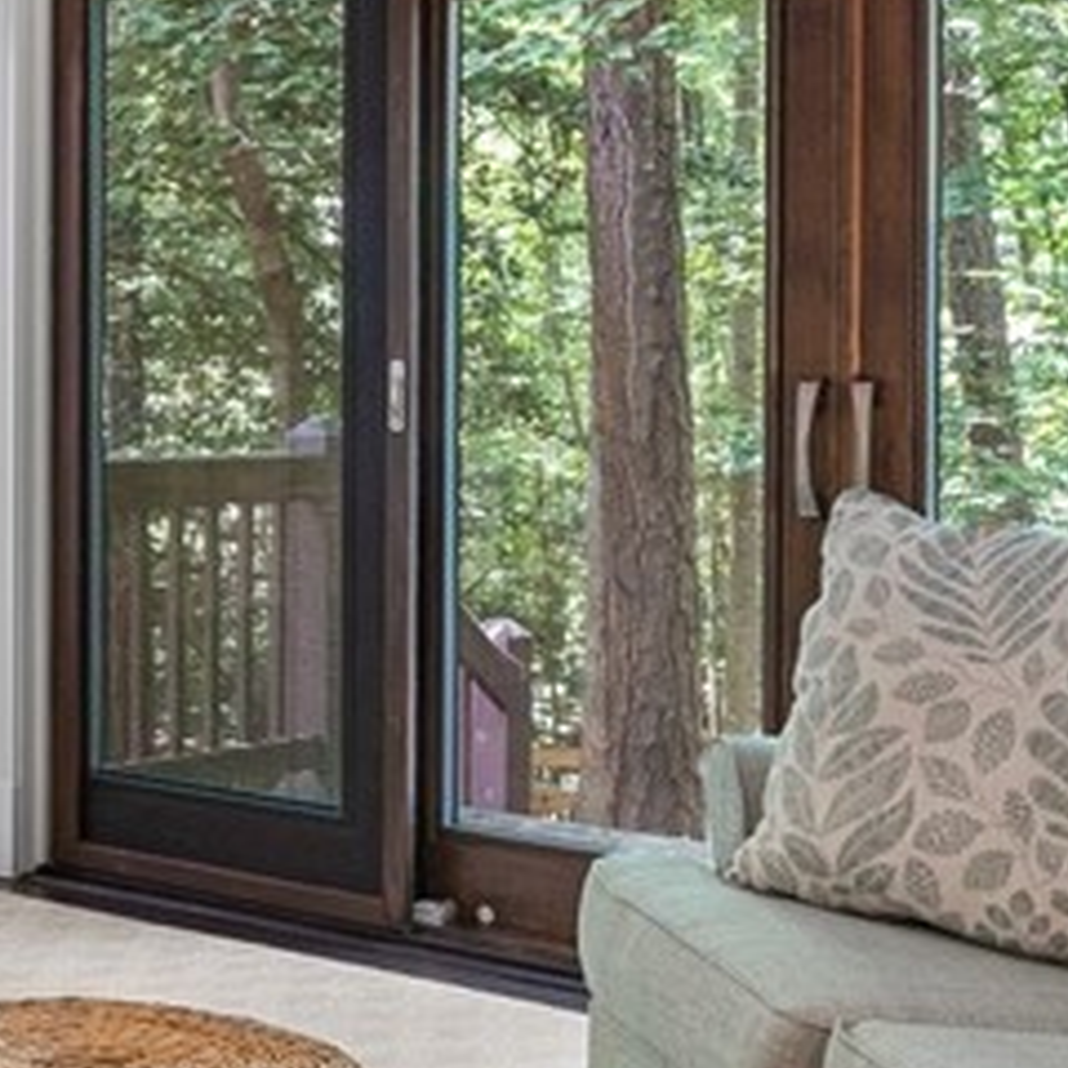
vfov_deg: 23.1
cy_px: 332
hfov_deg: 21.7
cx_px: -165
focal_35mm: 75
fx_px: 2602
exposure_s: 1/15
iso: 1000
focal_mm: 19.4
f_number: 7.1
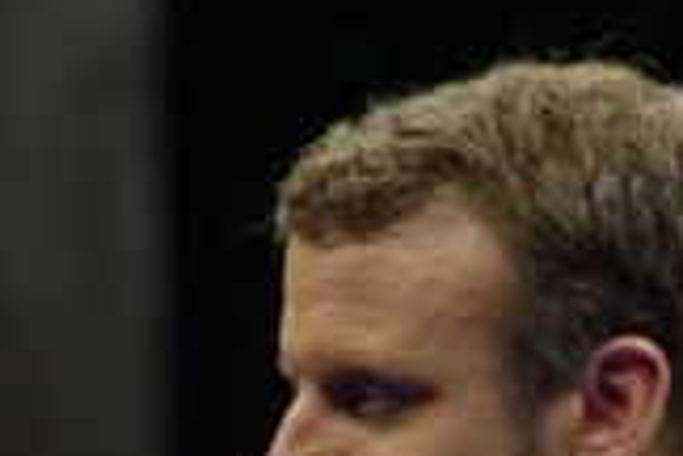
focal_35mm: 1110
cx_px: 360
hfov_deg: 1.9
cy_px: 1246
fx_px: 21058
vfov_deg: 1.2
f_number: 5.6
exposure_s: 1/100
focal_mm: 200
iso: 1000
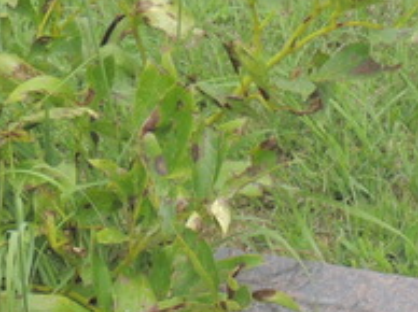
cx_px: 302
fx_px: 2689
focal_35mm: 223
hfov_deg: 8.9
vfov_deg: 6.6
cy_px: 351
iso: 100
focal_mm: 7.1
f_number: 3.3
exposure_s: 1/500
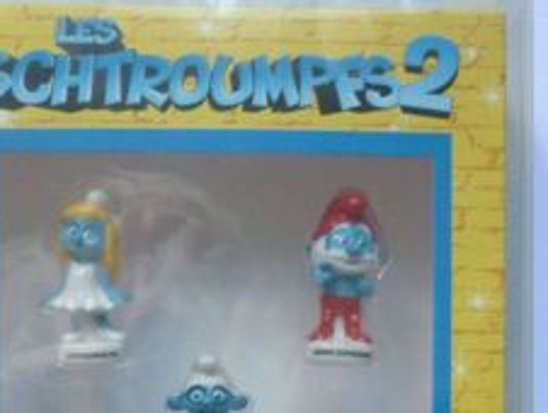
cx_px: 148
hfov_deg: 27.4
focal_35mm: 70
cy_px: 386
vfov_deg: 20.5
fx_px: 1109
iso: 400
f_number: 2.8
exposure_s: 1/60
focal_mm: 5.5
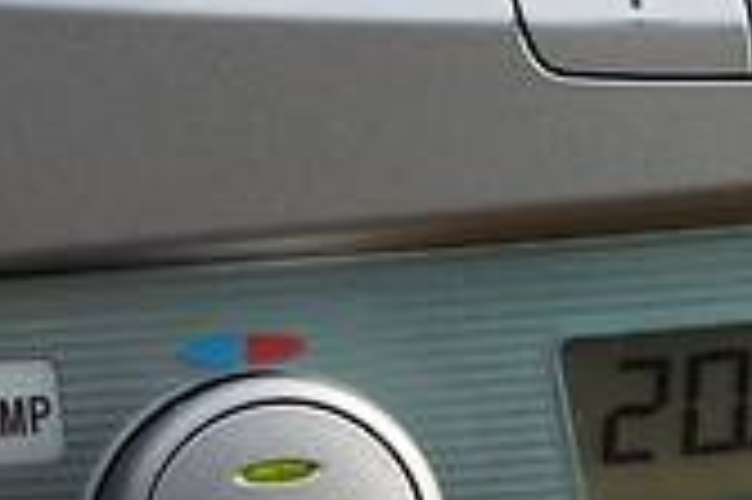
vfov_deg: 5.6
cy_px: -14
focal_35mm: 244
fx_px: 5092
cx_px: 932
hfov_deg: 8.3
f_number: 5.6
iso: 360
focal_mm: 34
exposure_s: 1/125
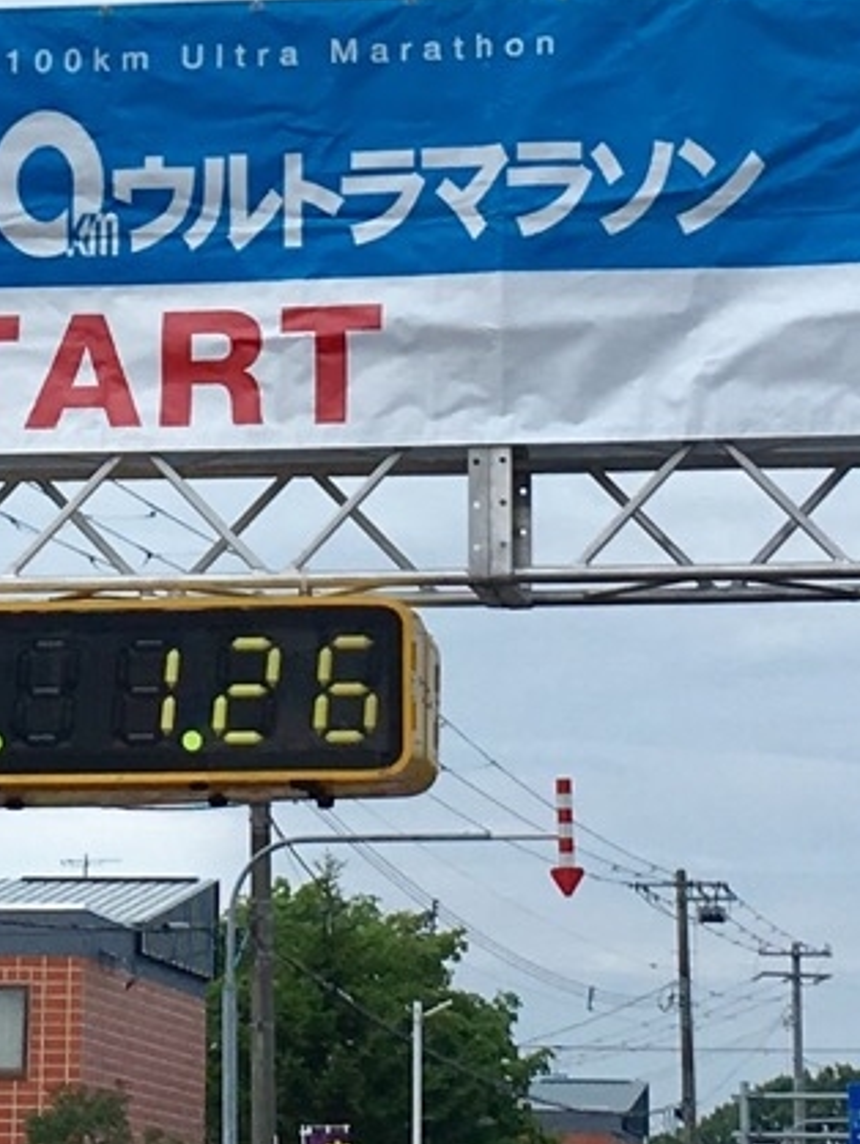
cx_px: 145
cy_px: 93
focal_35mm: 142
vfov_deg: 13.8
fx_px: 4699
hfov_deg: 10.4
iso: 25
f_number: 2.2
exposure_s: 1/356
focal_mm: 4.2
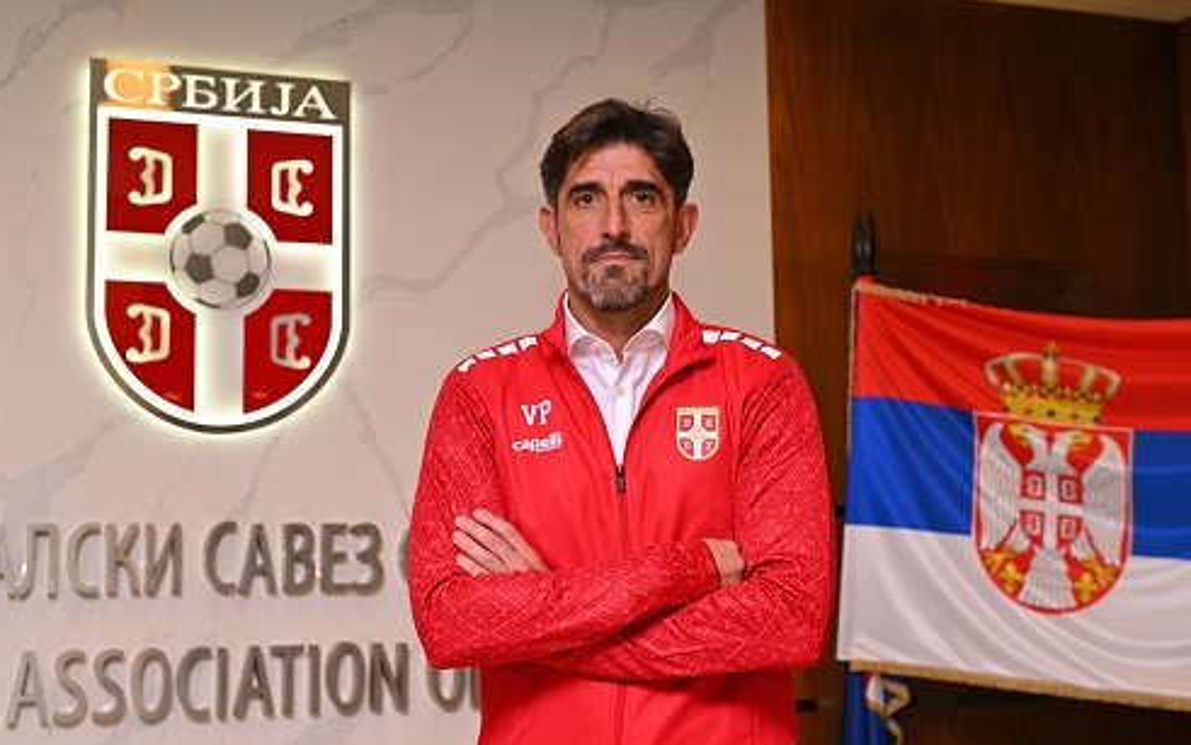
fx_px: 1753
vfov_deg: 24.0
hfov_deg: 37.5
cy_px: 402
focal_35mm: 54
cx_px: 594
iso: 400
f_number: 5
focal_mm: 52
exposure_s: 1/200
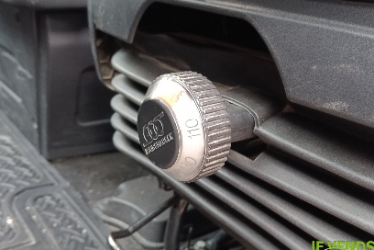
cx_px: 189
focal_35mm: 35
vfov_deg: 37.8
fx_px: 364
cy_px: 132
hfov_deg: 54.4
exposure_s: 1/25
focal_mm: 5.24
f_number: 1.7
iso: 1762
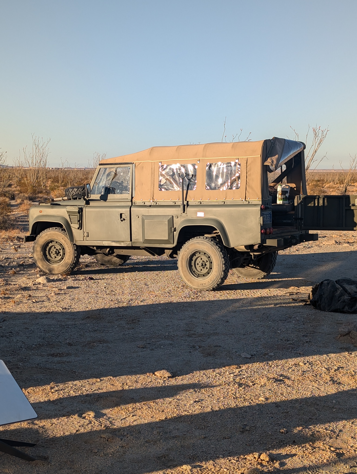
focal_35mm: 49
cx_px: 178
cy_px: 237
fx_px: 672
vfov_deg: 38.9
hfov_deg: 29.7
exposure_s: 1/873
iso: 19
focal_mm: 6.9
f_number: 1.68
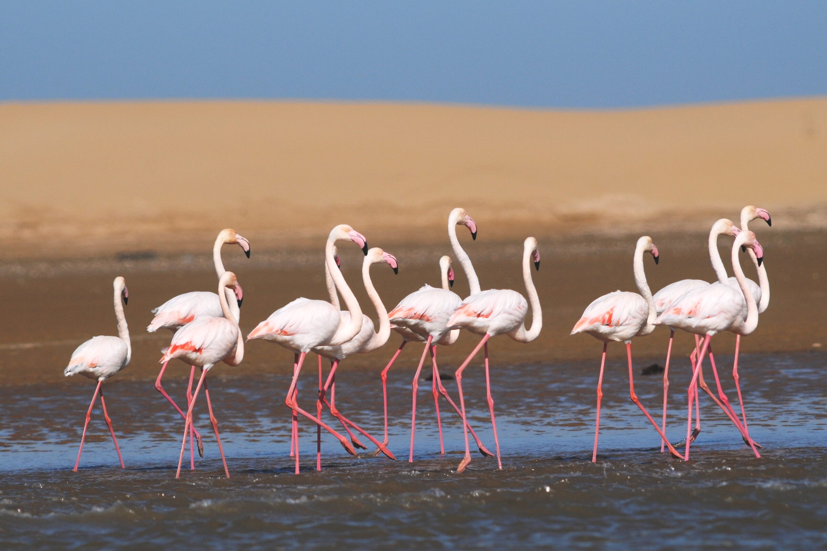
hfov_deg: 3.3
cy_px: 276
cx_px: 414
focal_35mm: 630
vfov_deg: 2.2
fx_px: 14467
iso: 250
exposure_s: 1/4000
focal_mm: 420
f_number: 5.6
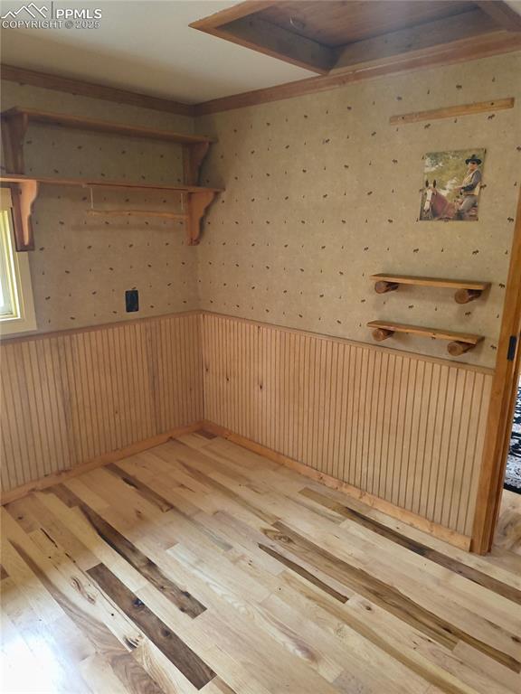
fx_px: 482
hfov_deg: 56.8
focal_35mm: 24
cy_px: 347
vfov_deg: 71.6
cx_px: 260
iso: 822
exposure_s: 1/120
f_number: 1.8
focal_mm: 5.56
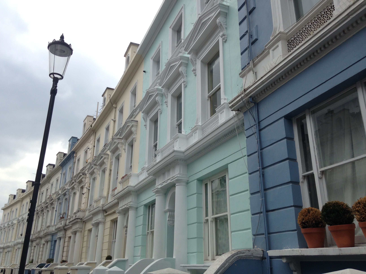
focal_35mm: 33
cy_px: 137
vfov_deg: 42.9
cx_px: 183
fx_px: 349
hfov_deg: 55.4
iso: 50
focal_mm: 4.12
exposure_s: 1/645
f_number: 2.4
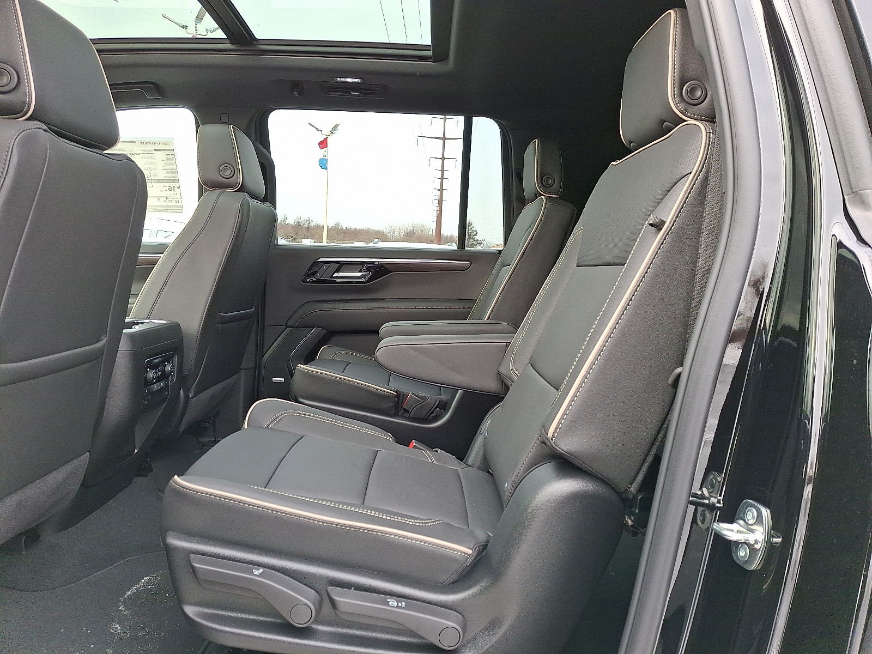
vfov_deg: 54.9
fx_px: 630
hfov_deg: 69.4
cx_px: 436
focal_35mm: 25
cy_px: 327
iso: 33
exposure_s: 1/120
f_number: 1.8
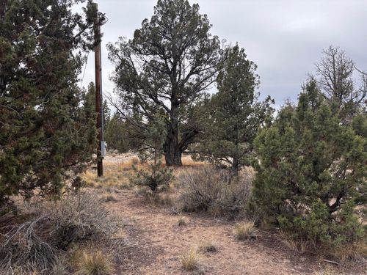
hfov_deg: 67.3
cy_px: 138
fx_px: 276
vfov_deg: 53.1
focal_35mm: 26
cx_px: 184
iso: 50
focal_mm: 5.96
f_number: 1.6
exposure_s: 1/442
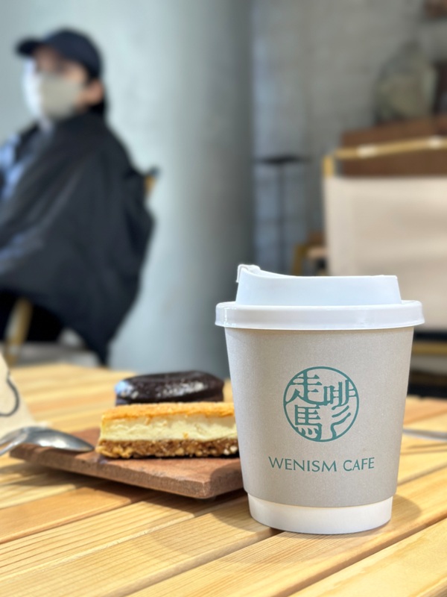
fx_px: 826
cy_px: 298
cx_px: 224
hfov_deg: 30.3
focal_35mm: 48
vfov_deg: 39.7
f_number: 1.78
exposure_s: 1/105
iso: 125
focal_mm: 6.86
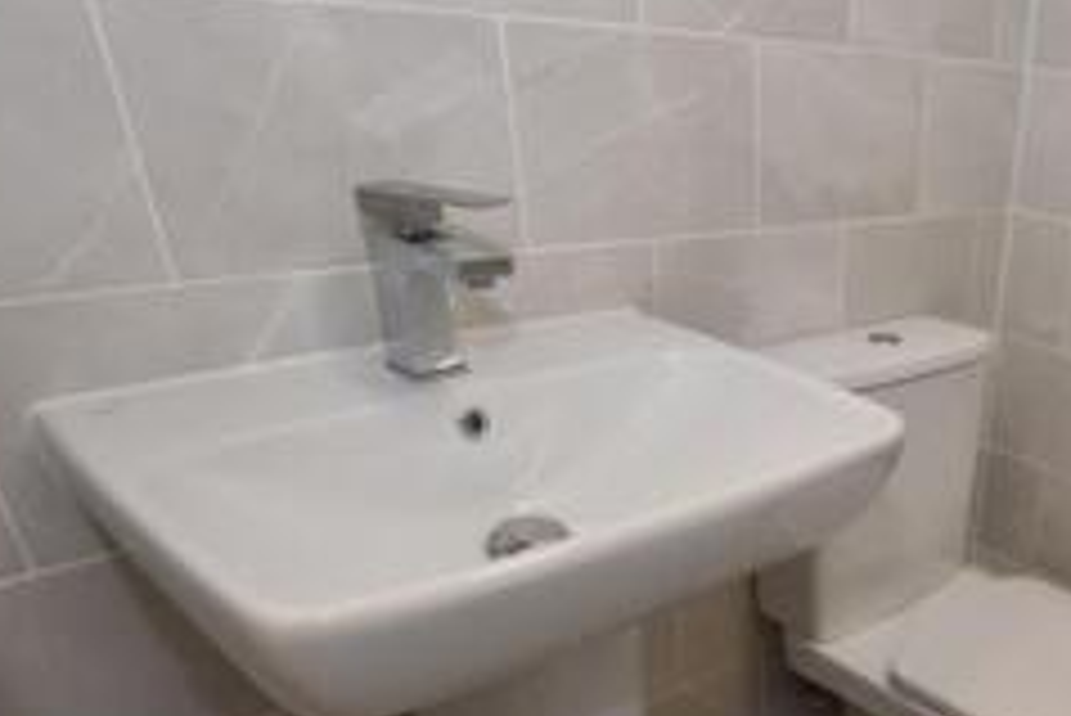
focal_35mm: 30
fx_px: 893
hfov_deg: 55.1
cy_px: 628
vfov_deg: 40.7
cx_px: 932
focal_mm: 10
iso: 450
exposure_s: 1/160
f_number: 4.5
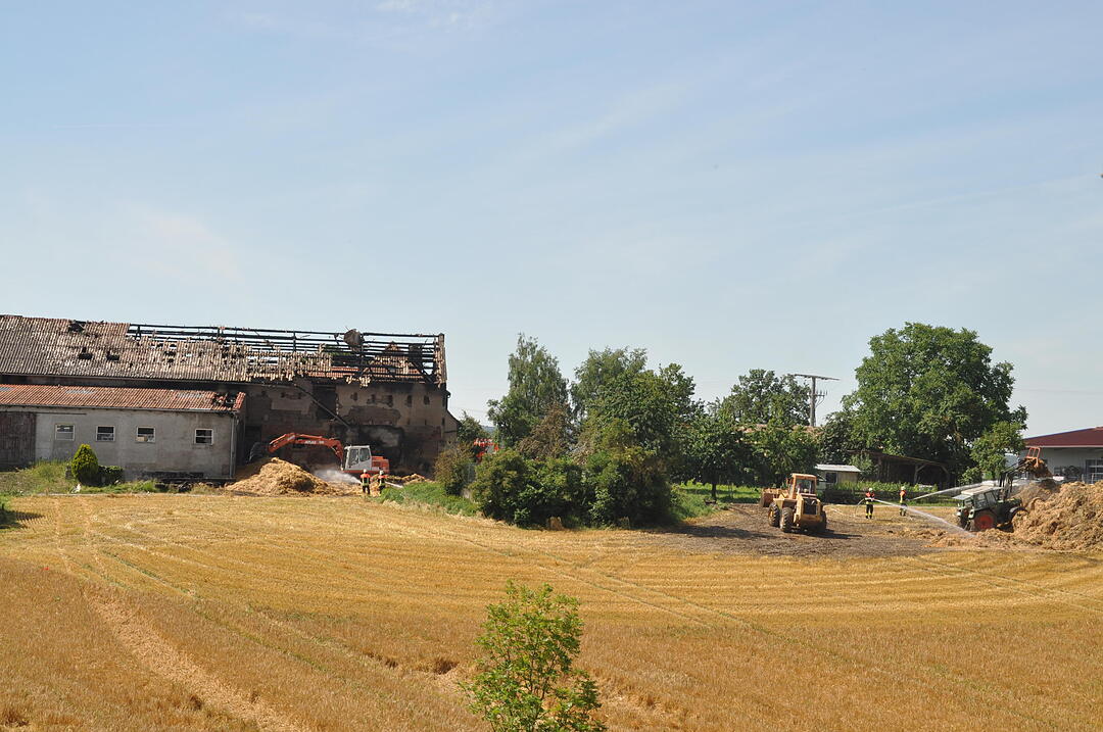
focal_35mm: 75
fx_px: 2295
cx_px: 552
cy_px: 366
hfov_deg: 27.0
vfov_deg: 18.1
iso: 400
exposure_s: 1/500
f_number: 11
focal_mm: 50
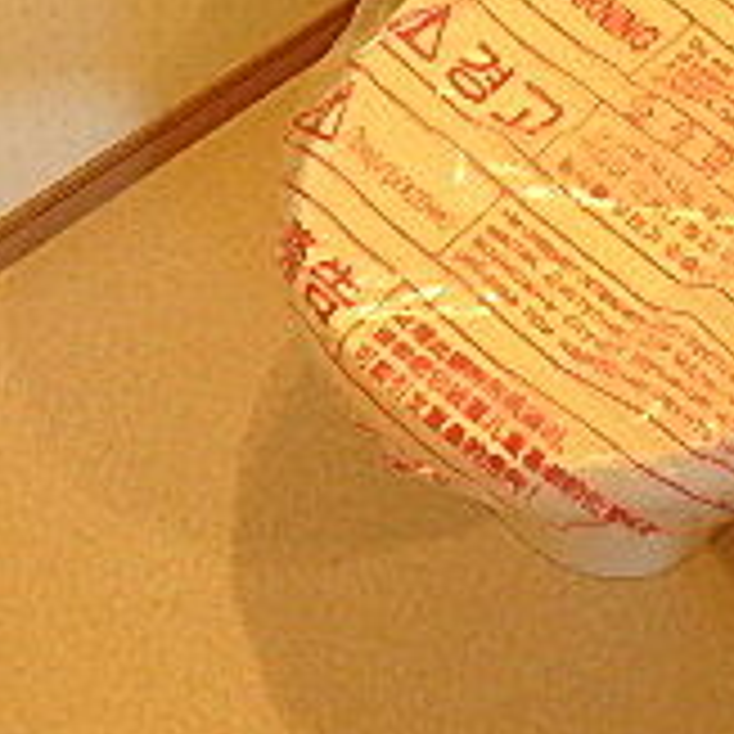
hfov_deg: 23.4
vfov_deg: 22.3
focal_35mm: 73
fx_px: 1751
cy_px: -90
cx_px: 572
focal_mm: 3.7
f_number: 3.5
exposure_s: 1/30
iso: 400
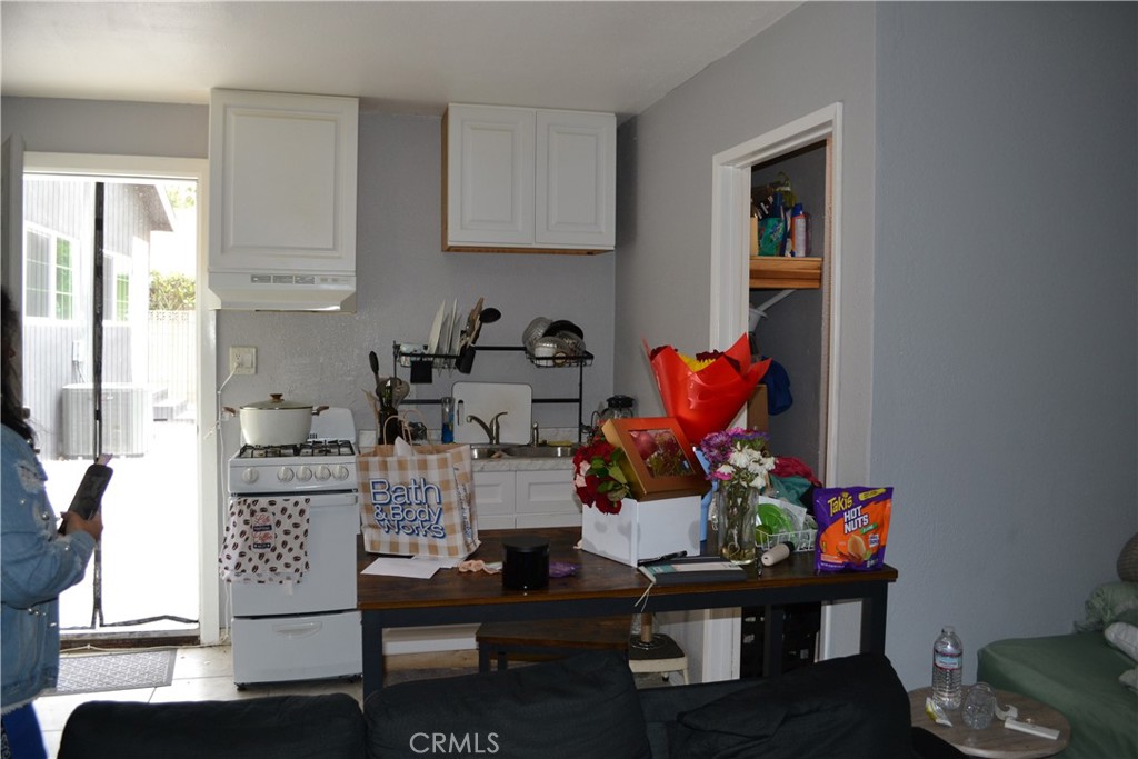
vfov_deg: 47.9
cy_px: 380
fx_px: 854
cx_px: 569
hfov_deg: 67.4
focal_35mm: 27
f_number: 4
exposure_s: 1/125
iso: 360
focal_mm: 18
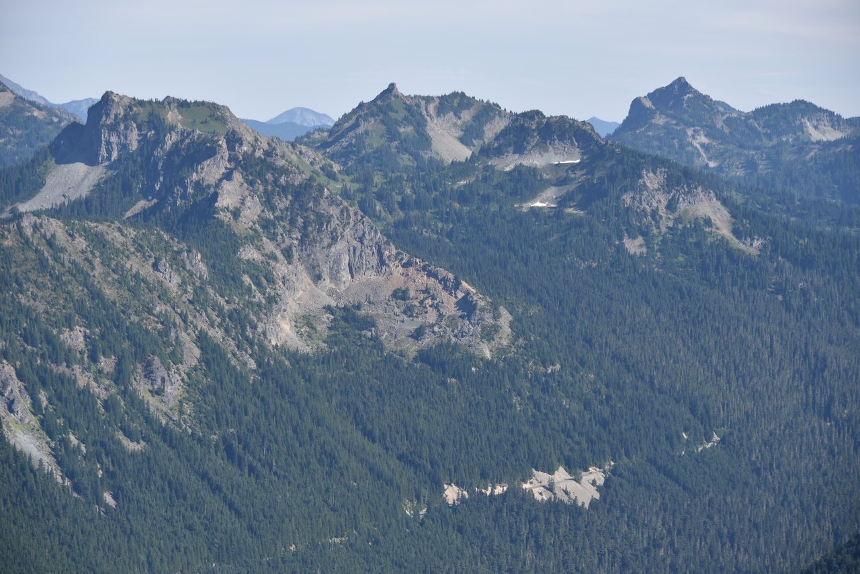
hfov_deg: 15.2
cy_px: 287
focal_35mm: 135
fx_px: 3226
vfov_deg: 10.2
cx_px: 430
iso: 100
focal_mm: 135
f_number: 7.1
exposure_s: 1/320
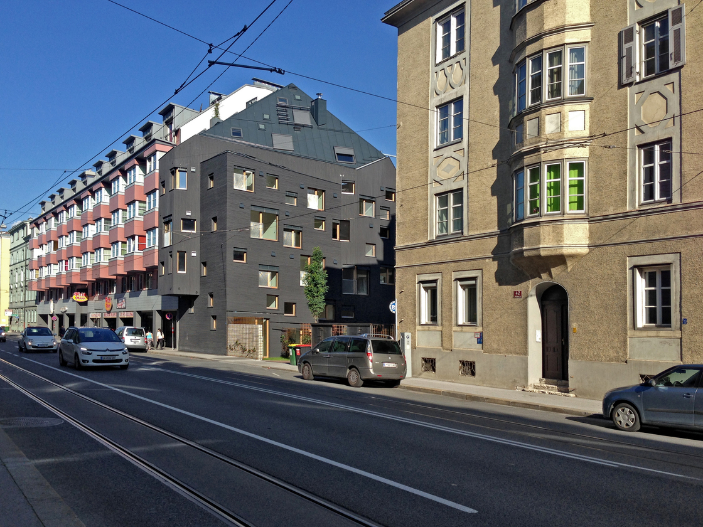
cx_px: 352
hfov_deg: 55.4
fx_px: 670
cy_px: 264
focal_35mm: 33
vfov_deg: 42.9
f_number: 2.4
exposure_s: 1/1004
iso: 50
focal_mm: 4.12
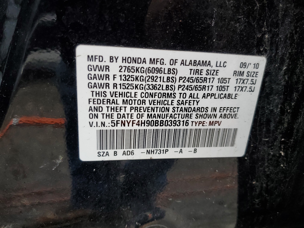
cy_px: 114
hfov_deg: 67.3
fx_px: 228
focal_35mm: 26
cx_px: 152
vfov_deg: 53.1
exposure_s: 1/120
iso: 63
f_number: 1.5
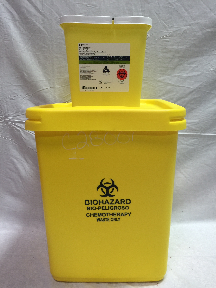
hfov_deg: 48.2
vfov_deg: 61.7
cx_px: 108
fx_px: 241
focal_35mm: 29
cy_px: 144
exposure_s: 1/30
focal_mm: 4.15
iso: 40
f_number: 2.2
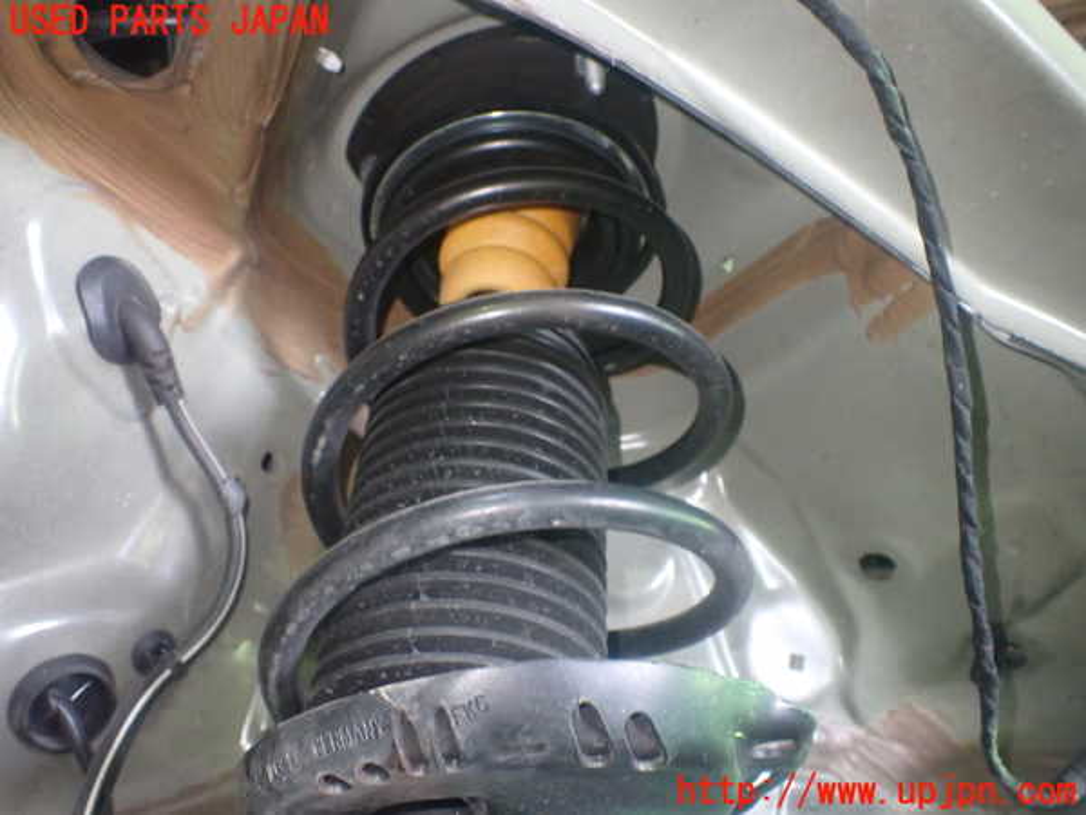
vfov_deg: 46.8
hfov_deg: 60.0
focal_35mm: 30
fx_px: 941
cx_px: 543
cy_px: 408
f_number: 2.3
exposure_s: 1/30
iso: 800
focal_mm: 5.4
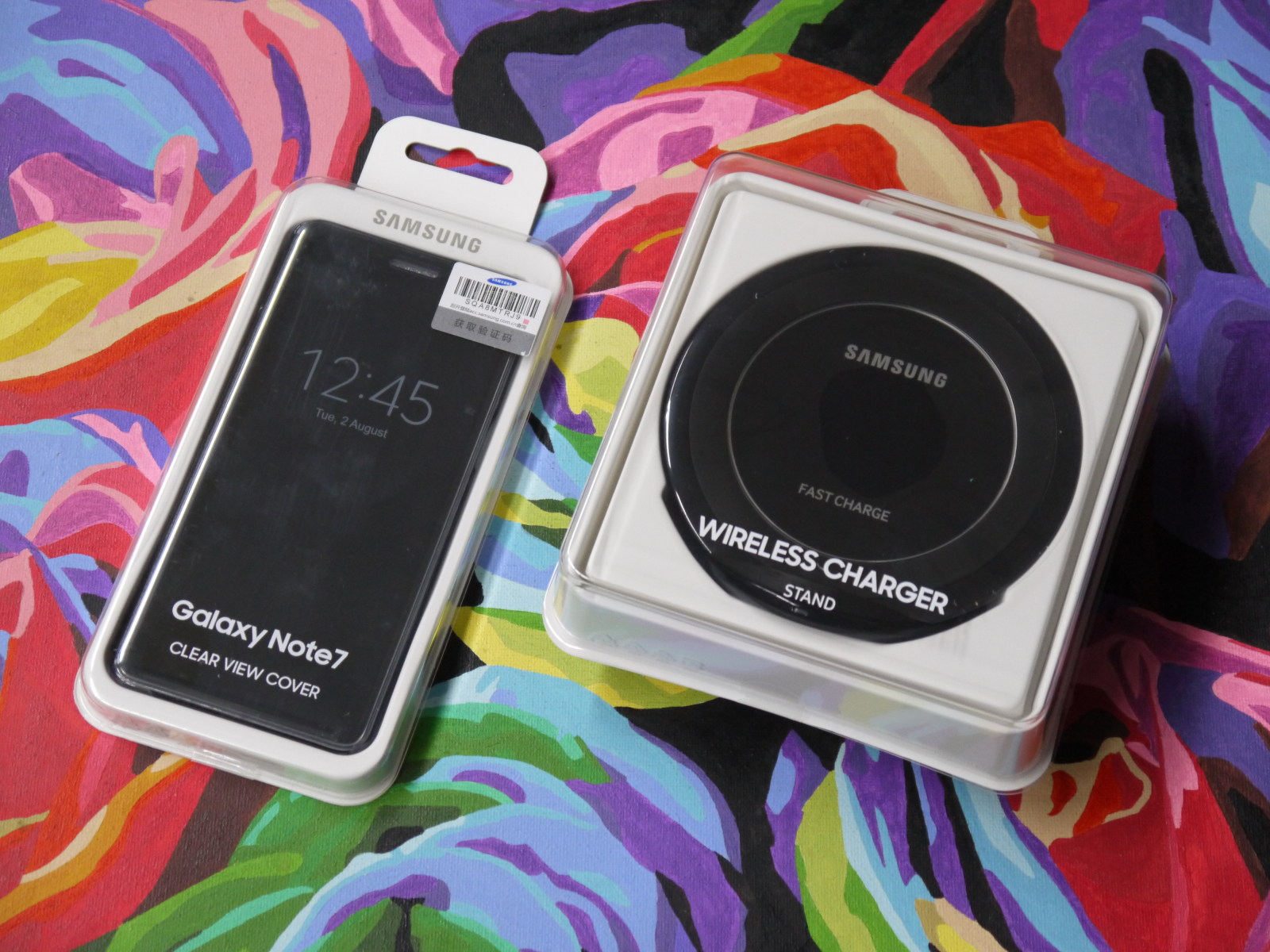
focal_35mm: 84
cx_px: 635
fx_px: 3082
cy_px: 476
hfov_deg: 23.3
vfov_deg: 17.6
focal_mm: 42
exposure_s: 1/25
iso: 800
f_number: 5.6
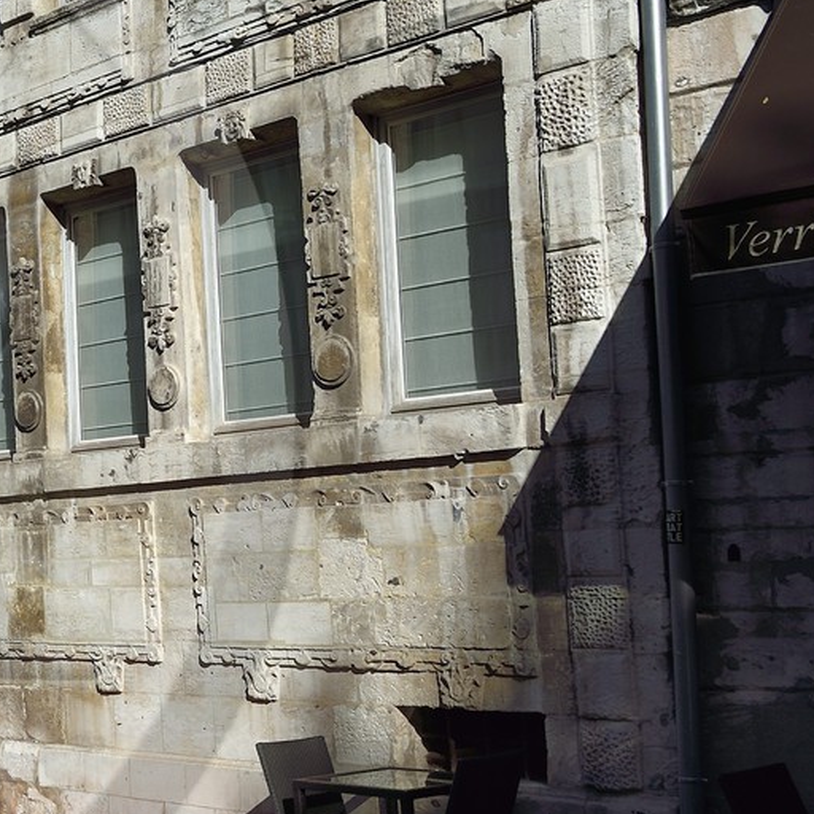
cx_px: -361
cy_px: 421
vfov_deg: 25.0
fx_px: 1836
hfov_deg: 21.5
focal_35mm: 69
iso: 200
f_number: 11
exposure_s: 1/320
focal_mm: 26
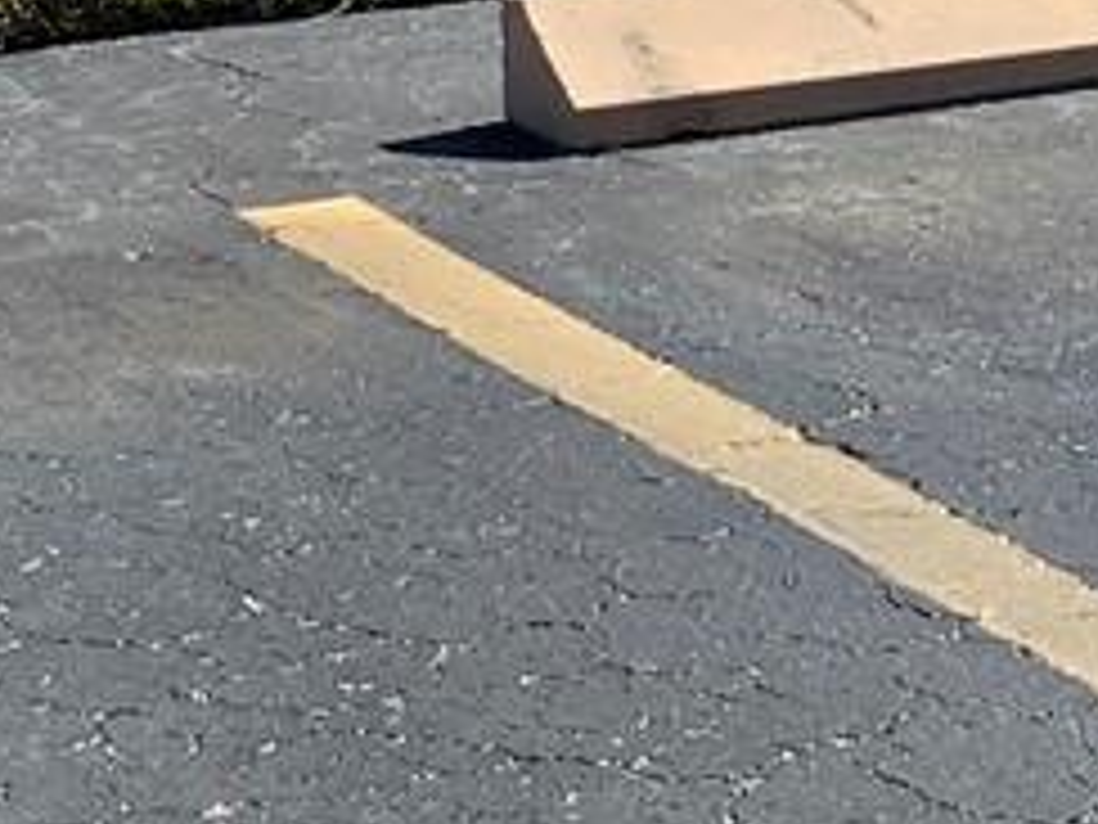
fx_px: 6027
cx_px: 189
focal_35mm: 190
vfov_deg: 7.6
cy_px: -639
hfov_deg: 10.4
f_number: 1.8
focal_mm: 3
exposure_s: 1/1342
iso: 16
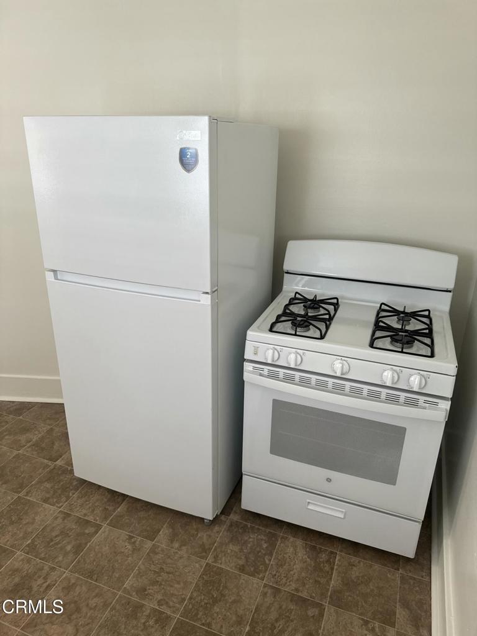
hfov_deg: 56.8
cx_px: 238
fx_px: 441
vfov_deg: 71.6
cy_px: 318
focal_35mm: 24
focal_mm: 6.76
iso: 200
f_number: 1.78
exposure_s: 1/106
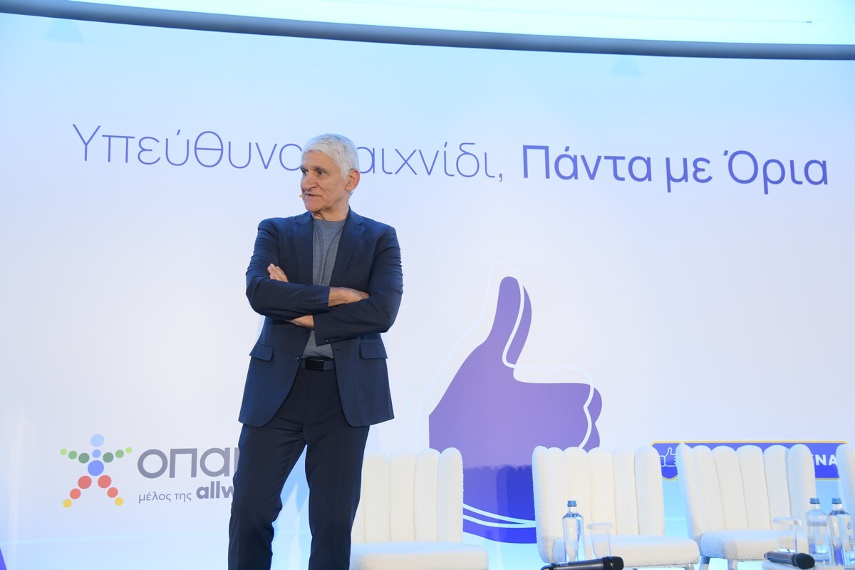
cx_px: 428
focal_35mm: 44
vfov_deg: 30.5
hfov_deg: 44.5
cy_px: 285
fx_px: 1045
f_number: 4
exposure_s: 1/250
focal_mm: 44
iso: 1600
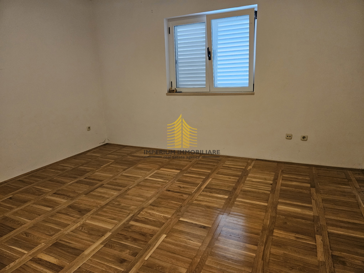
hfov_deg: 73.9
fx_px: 242
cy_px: 136
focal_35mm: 23
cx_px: 182
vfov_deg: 58.9
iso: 640
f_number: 1.8
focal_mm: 5.4
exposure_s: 1/100
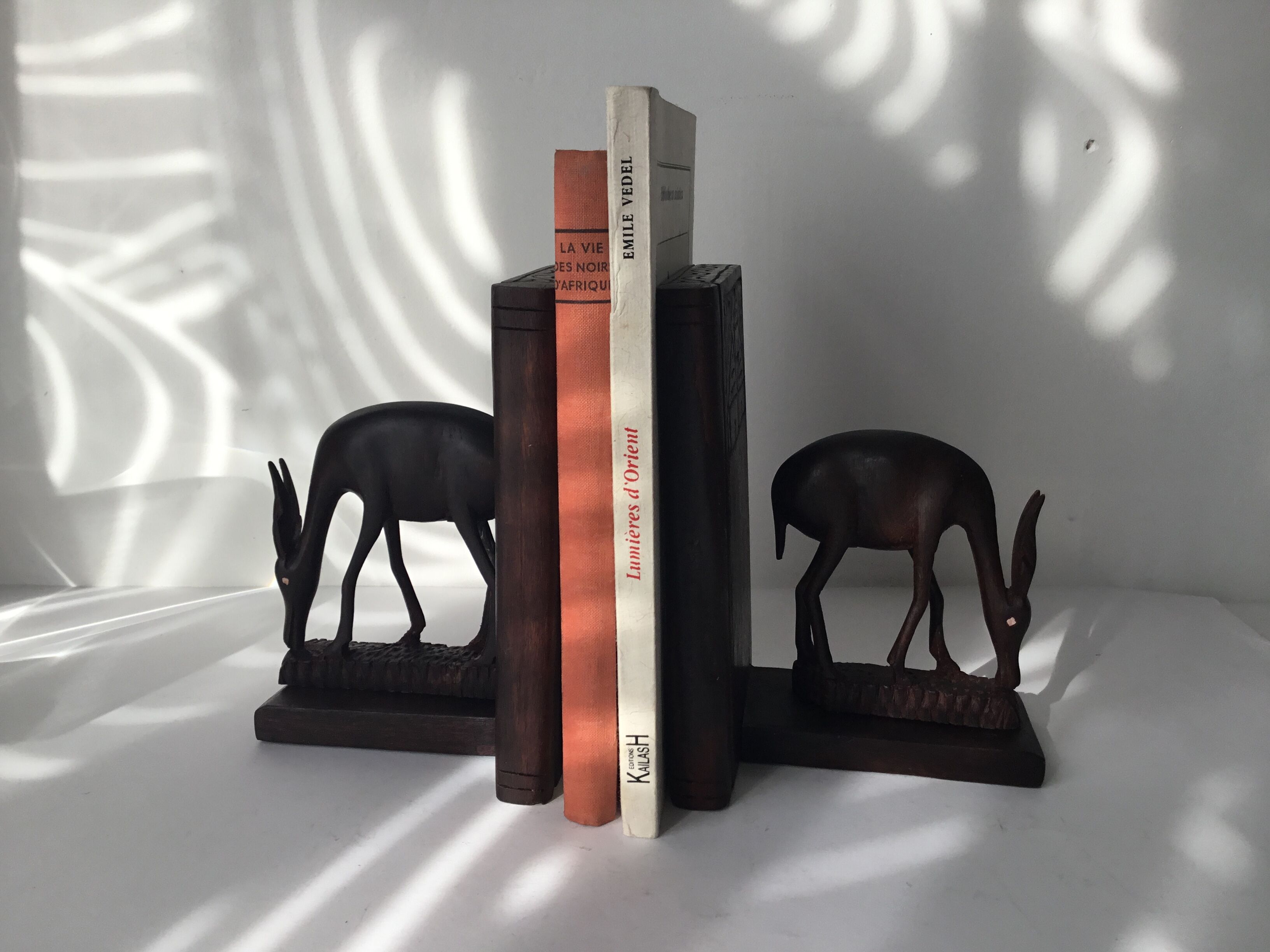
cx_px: 635
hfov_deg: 58.4
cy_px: 476
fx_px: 1137
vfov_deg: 45.4
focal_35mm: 31
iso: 25
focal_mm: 3.3
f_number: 2.4
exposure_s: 1/260
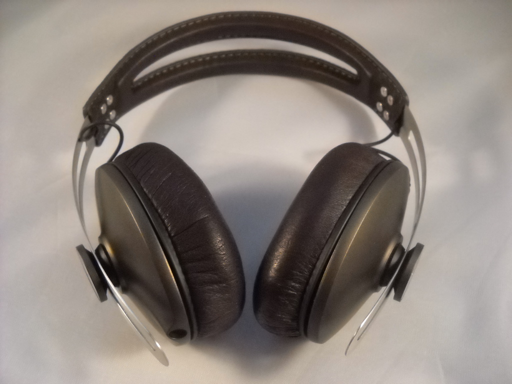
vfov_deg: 35.1
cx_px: 256
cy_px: 192
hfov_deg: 45.8
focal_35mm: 41
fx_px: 606
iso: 800
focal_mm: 6.72
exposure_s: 1/80
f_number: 3.1
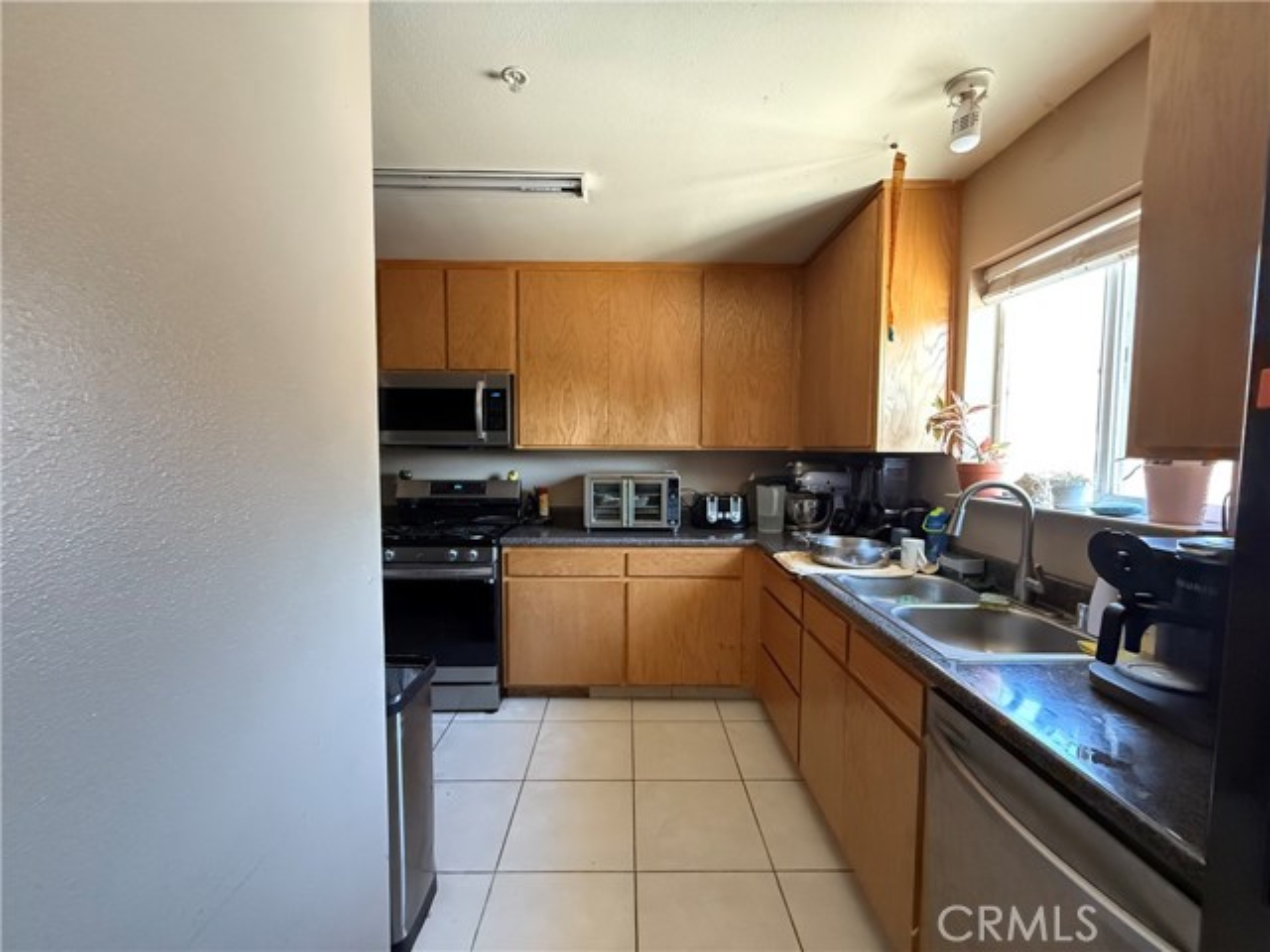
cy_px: 476
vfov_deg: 85.7
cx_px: 635
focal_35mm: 14
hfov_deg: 102.1
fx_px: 514
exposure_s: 1/60
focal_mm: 2.22
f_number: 2.2
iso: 1250
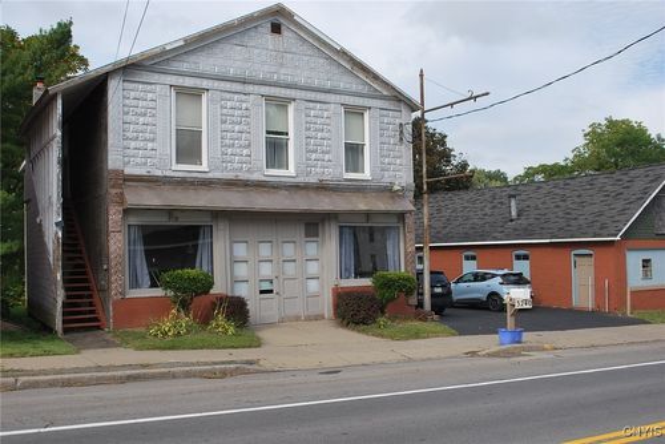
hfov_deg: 53.1
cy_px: 222
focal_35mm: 36
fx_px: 665
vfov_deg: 36.9
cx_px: 332
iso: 100
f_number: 7.1
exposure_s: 1/200
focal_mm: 24
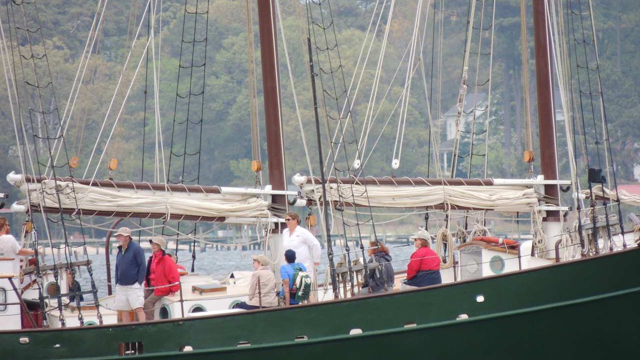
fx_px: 18530
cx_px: 320
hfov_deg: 2.0
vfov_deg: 1.1
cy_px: 196
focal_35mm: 1092
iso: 280
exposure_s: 1/500
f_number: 5.9
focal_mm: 180
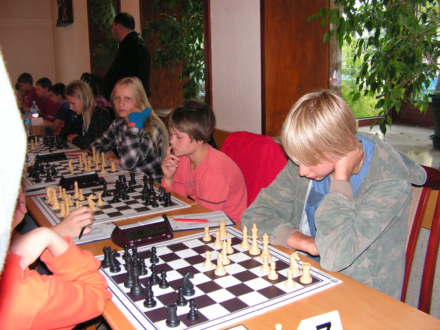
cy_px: 165
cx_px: 220
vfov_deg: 39.7
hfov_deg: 51.4
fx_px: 458
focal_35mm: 36
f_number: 3.2
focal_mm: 6
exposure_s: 1/40
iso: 200
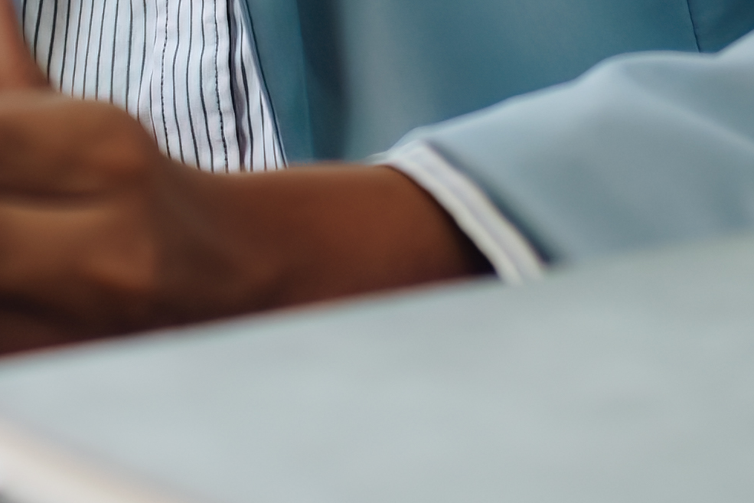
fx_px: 5216
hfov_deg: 8.0
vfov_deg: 5.3
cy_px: -801
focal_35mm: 249
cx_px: -585
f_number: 1.4
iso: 100
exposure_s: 1/1000
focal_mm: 35
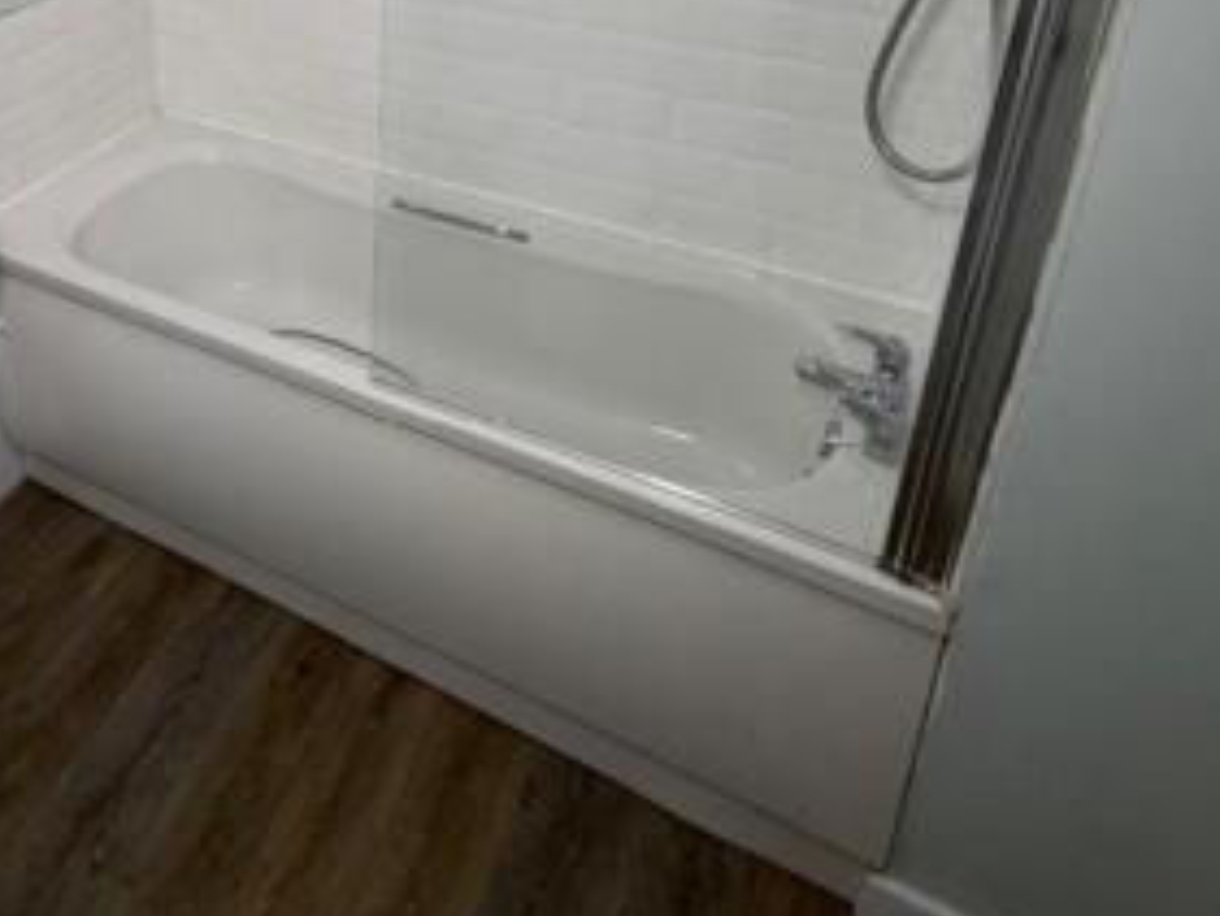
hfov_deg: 57.2
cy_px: 11
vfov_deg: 42.1
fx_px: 1023
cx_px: 250
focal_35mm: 29
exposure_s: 1/121
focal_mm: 2.22
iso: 80
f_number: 2.2
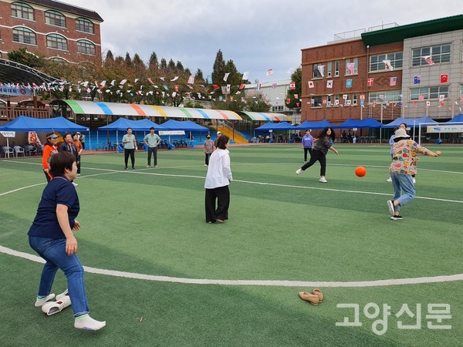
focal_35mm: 26
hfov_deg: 67.3
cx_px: 232
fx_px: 348
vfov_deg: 53.1
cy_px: 174
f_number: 2.4
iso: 50
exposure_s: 1/435
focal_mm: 4.3
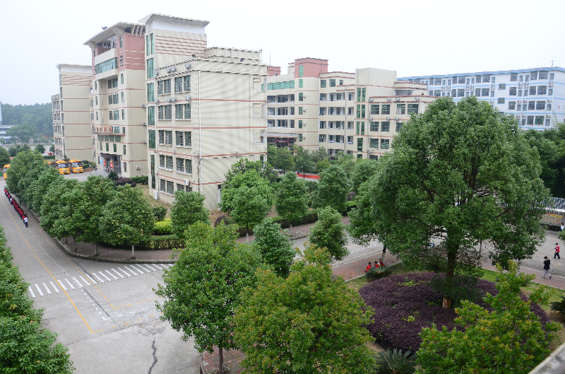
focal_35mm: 27
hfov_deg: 67.5
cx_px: 282
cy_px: 187
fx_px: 423
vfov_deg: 47.7
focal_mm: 18
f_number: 8
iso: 640
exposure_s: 1/250
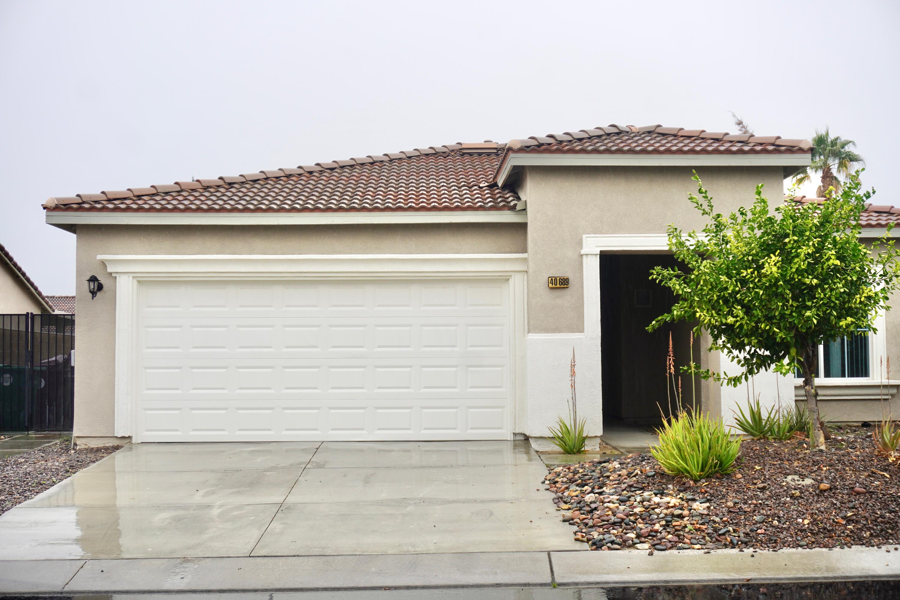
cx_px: 450
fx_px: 1125
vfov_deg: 29.9
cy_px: 300
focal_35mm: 45
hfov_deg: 43.6
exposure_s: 1/80
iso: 100
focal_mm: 30
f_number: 6.3
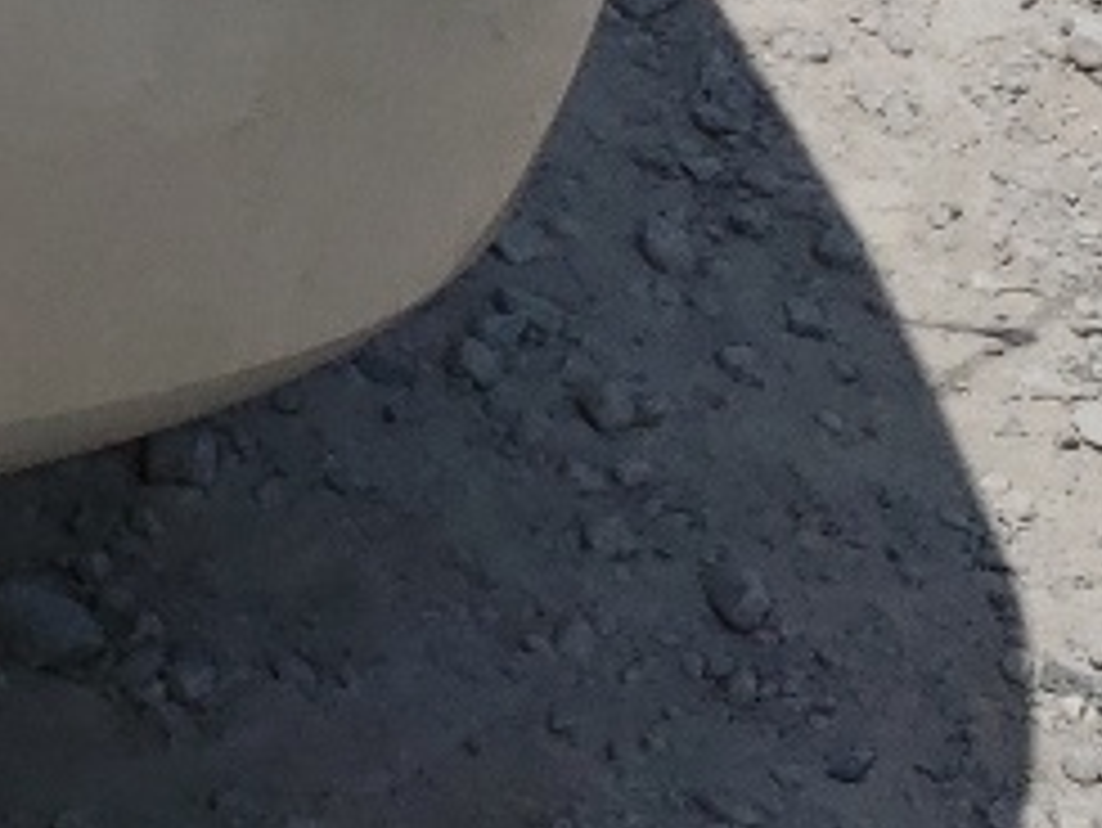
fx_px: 5415
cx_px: -1444
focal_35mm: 170
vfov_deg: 8.1
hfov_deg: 10.3
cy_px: -1062
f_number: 1.5
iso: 51
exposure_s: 1/10000
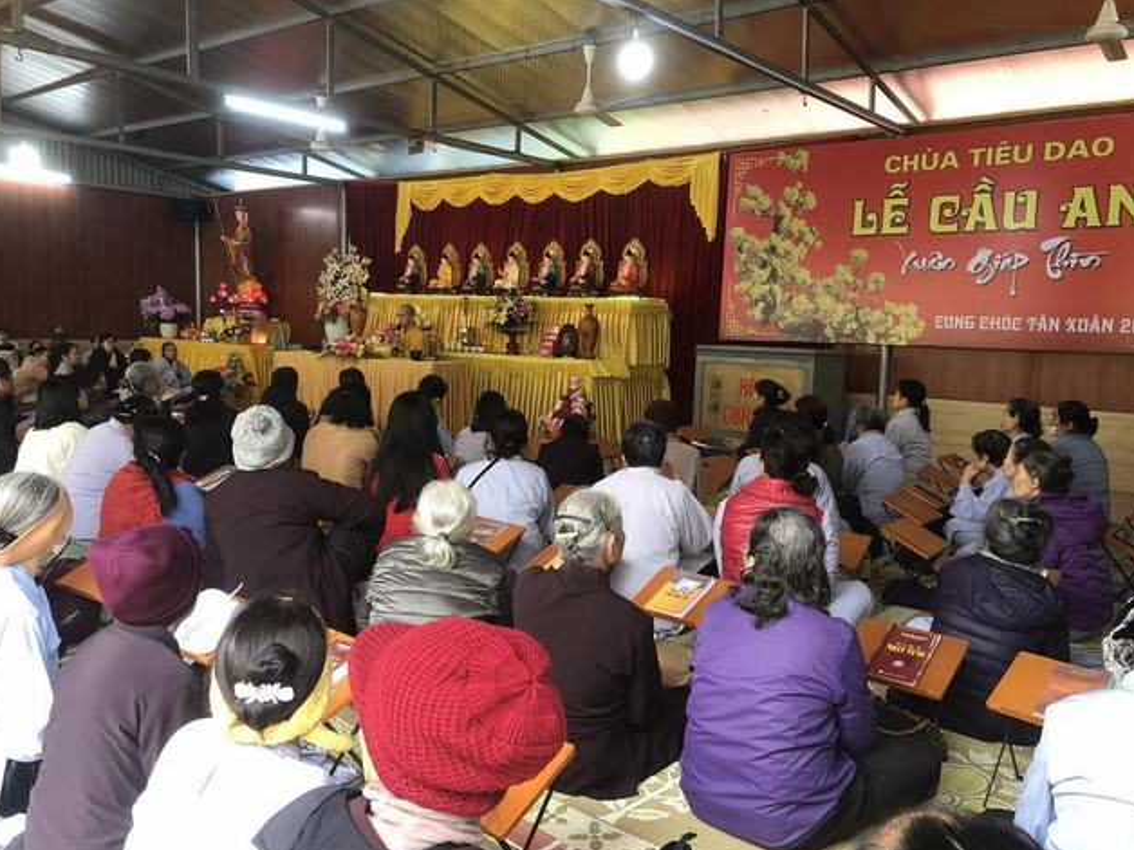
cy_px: 437
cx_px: 576
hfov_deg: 61.7
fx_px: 950
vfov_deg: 48.2
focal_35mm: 29
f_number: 1.8
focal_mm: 4
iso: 40
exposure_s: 1/17
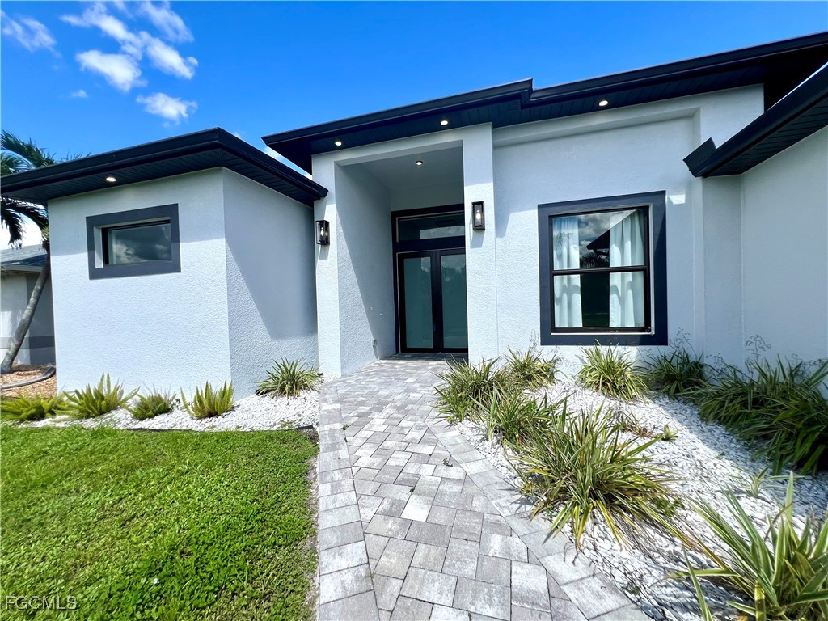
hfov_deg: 106.2
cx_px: 414
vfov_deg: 89.9
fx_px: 311
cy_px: 310
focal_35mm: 13
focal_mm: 1.57
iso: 32
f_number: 1.8
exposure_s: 1/1553
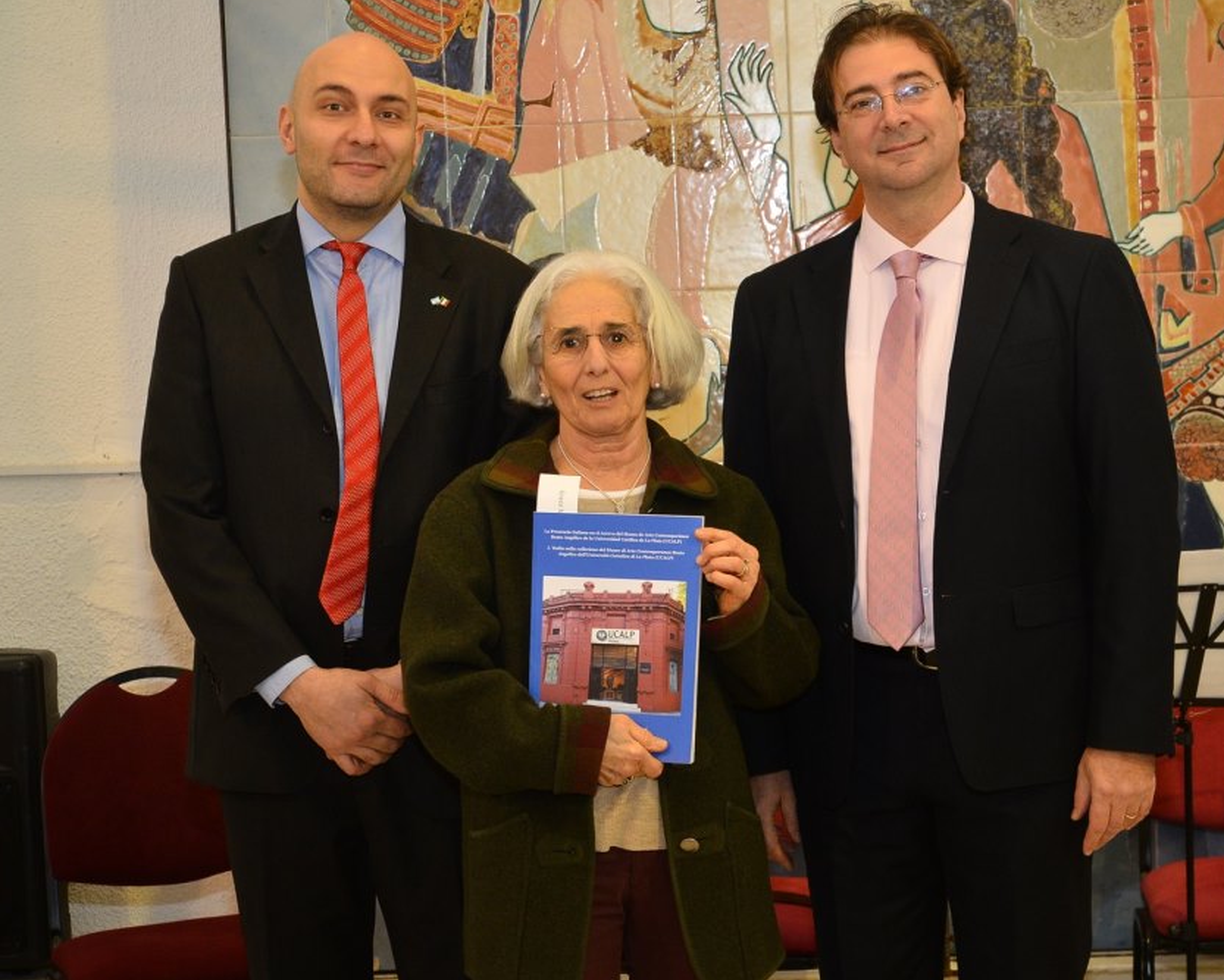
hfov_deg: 25.3
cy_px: 498
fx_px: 2718
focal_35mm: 75
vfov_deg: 20.4
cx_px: 717
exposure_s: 1/60
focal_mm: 65
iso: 1600
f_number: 6.3
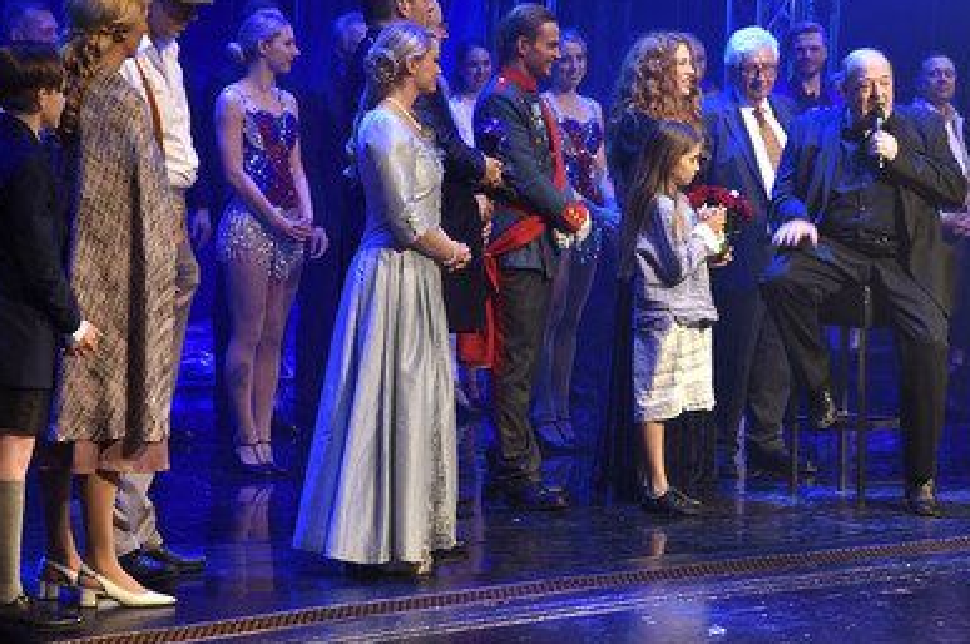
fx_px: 3767
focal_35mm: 140
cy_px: 281
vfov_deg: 9.8
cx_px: 535
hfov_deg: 14.7
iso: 1250
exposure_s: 1/60
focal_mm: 120
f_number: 6.3
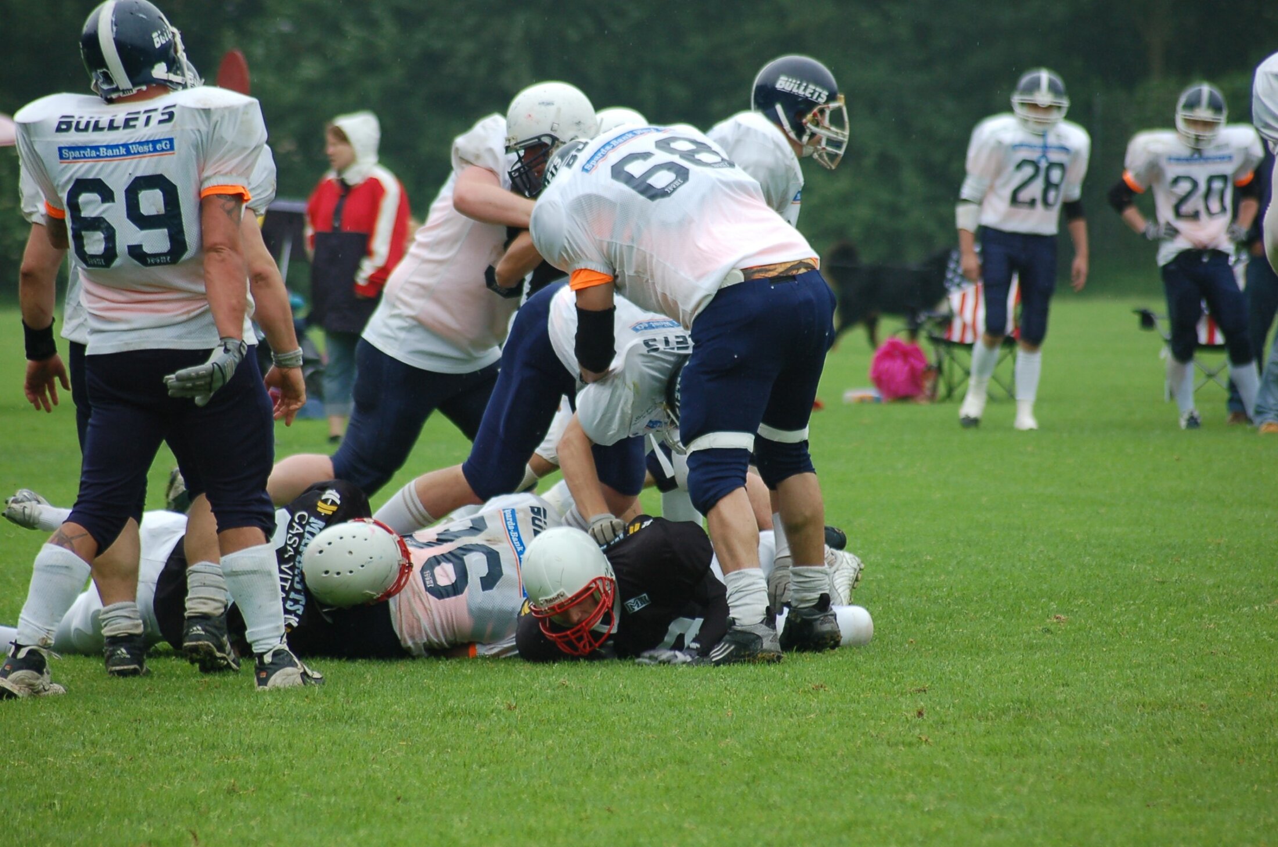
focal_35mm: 292
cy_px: 424
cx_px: 639
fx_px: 10364
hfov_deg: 7.1
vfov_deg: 4.7
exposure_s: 1/800
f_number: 5
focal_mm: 195
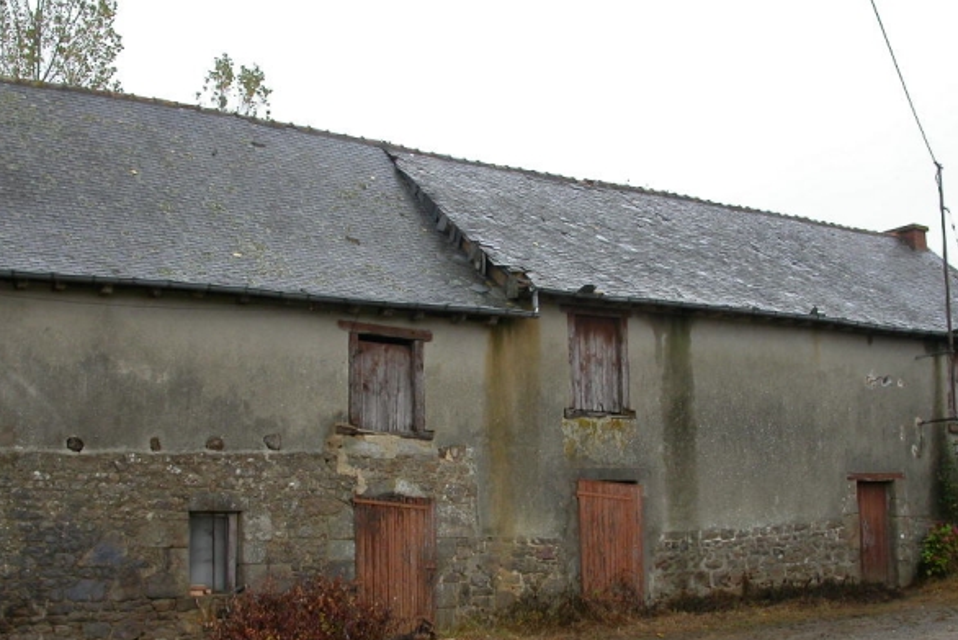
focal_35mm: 46
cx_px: 472
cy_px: 416
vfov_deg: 29.1
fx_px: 1224
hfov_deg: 42.7
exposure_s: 1/133
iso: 100
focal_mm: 7.85
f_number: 4.7
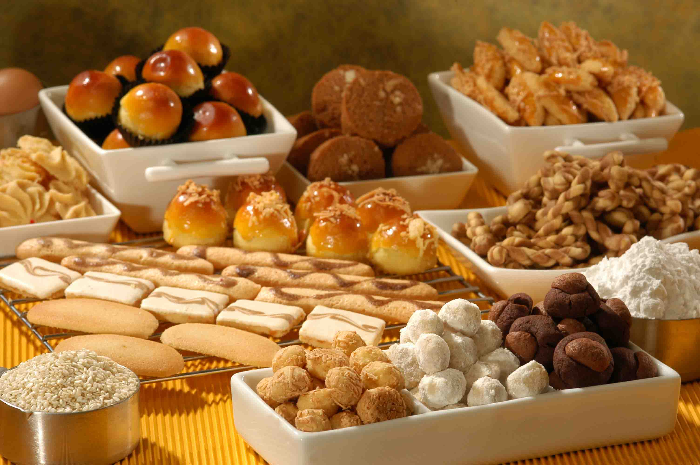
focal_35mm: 158
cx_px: 350
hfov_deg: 13.1
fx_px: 3060
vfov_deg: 8.7
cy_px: 232
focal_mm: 105
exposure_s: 1/60
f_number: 9
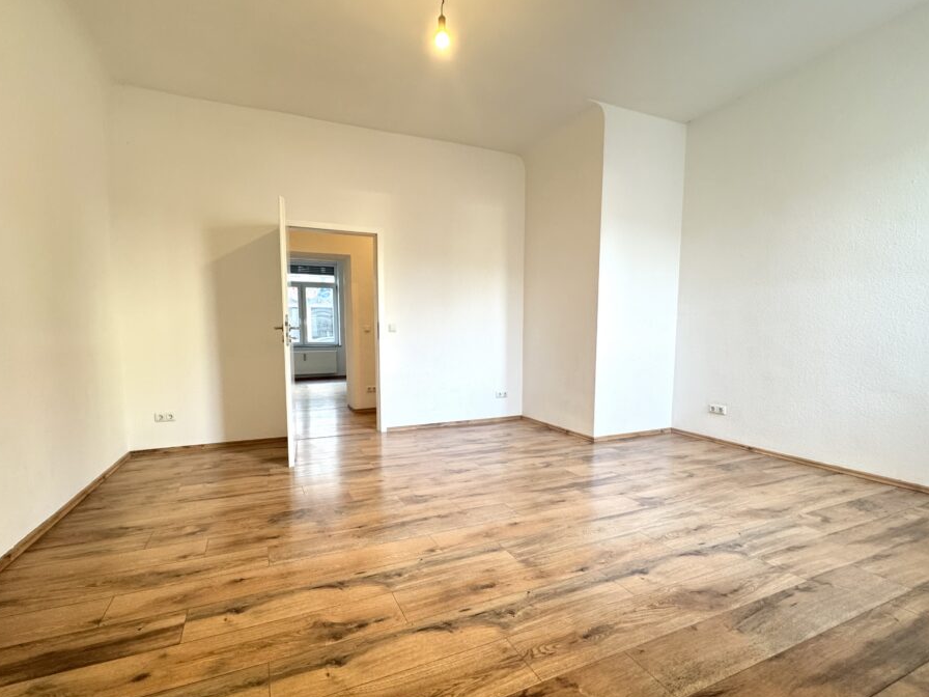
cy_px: 378
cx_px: 433
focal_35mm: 16
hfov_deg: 94.4
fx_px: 429
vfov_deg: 78.0
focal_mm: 2.22
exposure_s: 1/50
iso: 250
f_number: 2.2
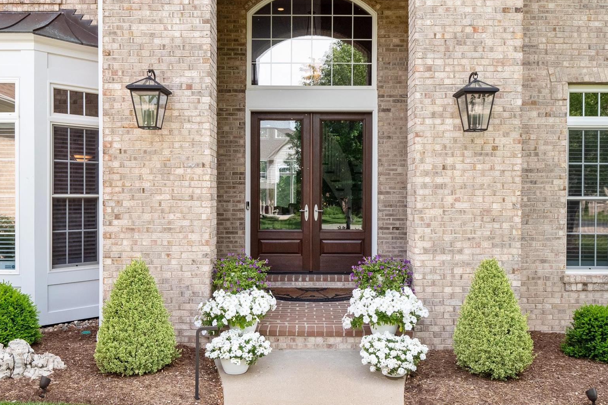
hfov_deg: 60.3
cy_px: 204
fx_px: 524
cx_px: 310
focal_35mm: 31
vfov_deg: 42.3
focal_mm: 15
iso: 400
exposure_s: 1/200
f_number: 8
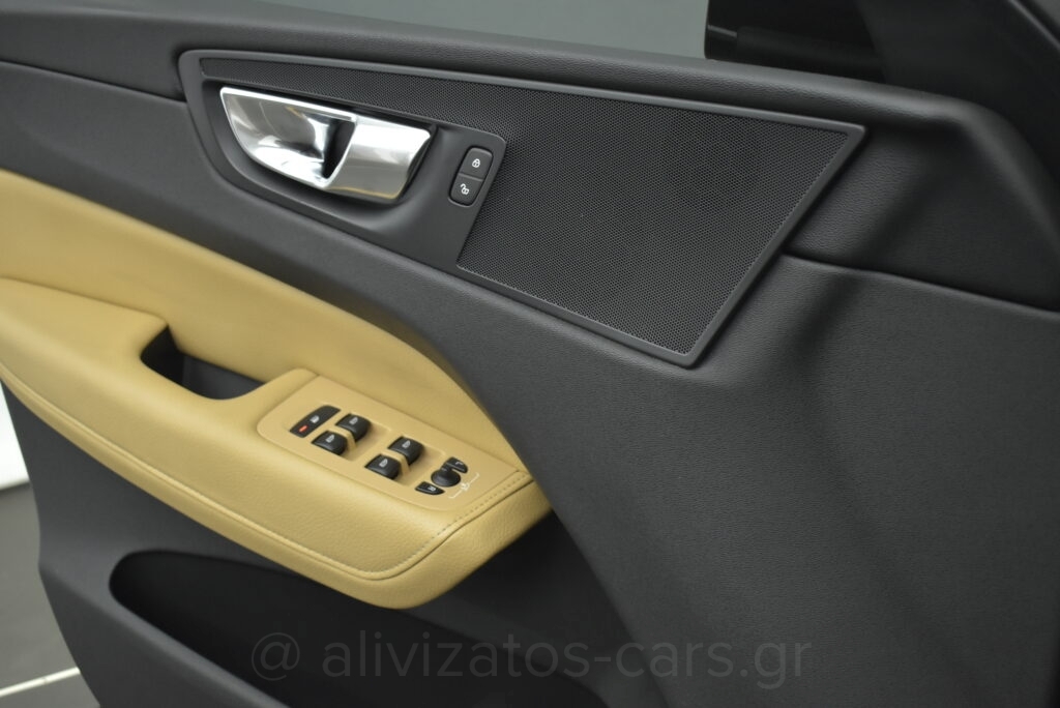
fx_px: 1193
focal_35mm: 40
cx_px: 530
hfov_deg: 47.9
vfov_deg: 33.1
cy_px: 354
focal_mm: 27
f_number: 4
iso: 1600
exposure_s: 1/80
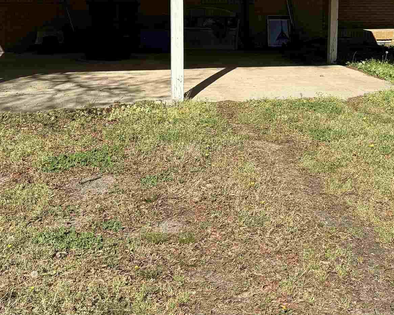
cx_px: 303
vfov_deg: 23.3
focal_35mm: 62
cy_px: -17
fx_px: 723
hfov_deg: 29.9
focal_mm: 6.76
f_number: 1.78
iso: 80
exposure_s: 1/4975
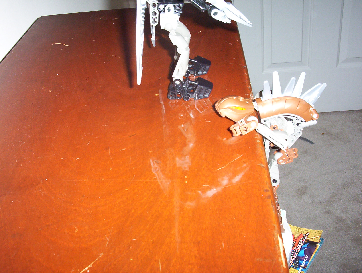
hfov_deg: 47.8
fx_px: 409
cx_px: 181
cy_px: 136
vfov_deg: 37.0
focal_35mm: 39
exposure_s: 1/30
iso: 140
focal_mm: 6
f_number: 4.5
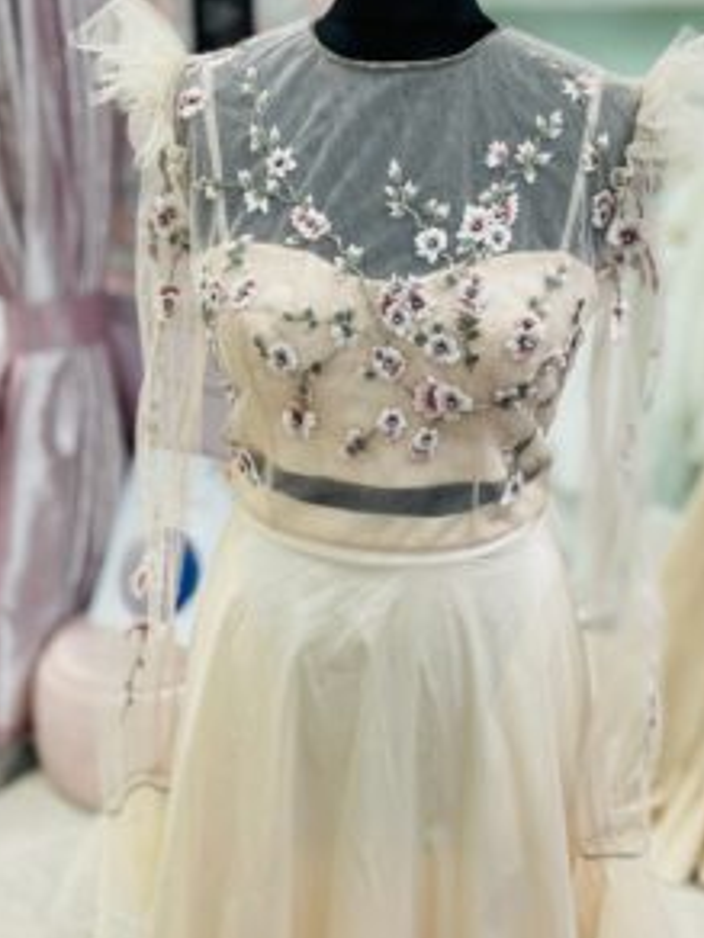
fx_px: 1030
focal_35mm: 38
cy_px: 416
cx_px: 411
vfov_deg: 48.9
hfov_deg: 37.6
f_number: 1.6
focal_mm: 5.1
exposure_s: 1/50
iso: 64
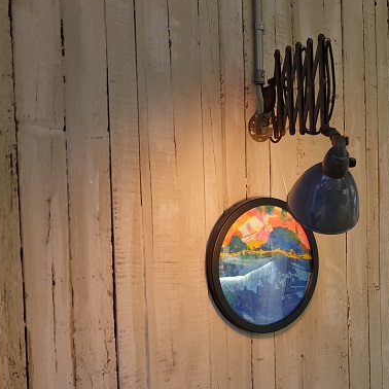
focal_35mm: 54
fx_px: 687
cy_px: 287
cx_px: 473
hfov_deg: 27.6
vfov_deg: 31.1
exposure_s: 1/7
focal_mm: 16
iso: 320
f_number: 3.5
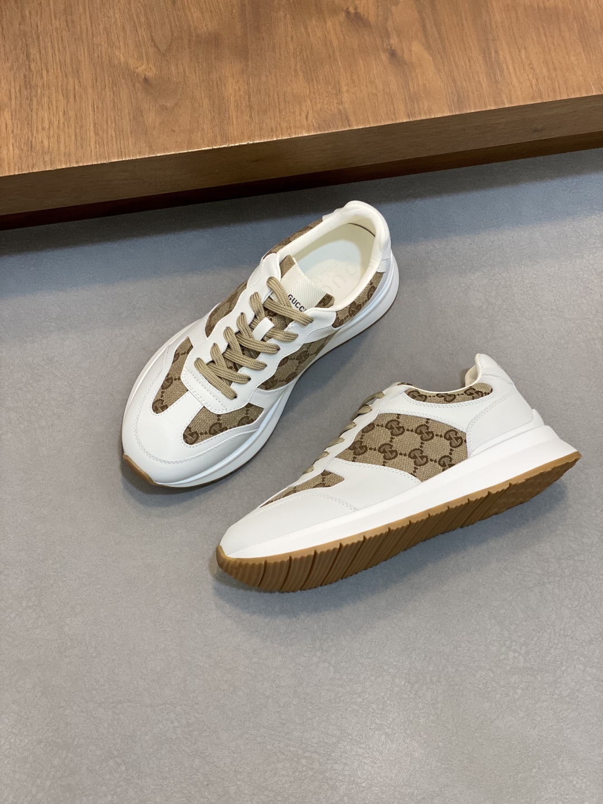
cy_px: 402
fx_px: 1208
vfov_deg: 36.8
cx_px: 302
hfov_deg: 28.0
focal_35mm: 52
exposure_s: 1/100
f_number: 2
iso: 100
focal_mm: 6
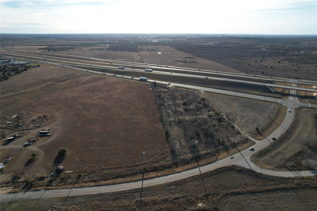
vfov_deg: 57.2
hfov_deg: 78.6
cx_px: 158
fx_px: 194
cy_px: 106
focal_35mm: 22
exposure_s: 1/1600
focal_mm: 8.38
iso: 100
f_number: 2.8
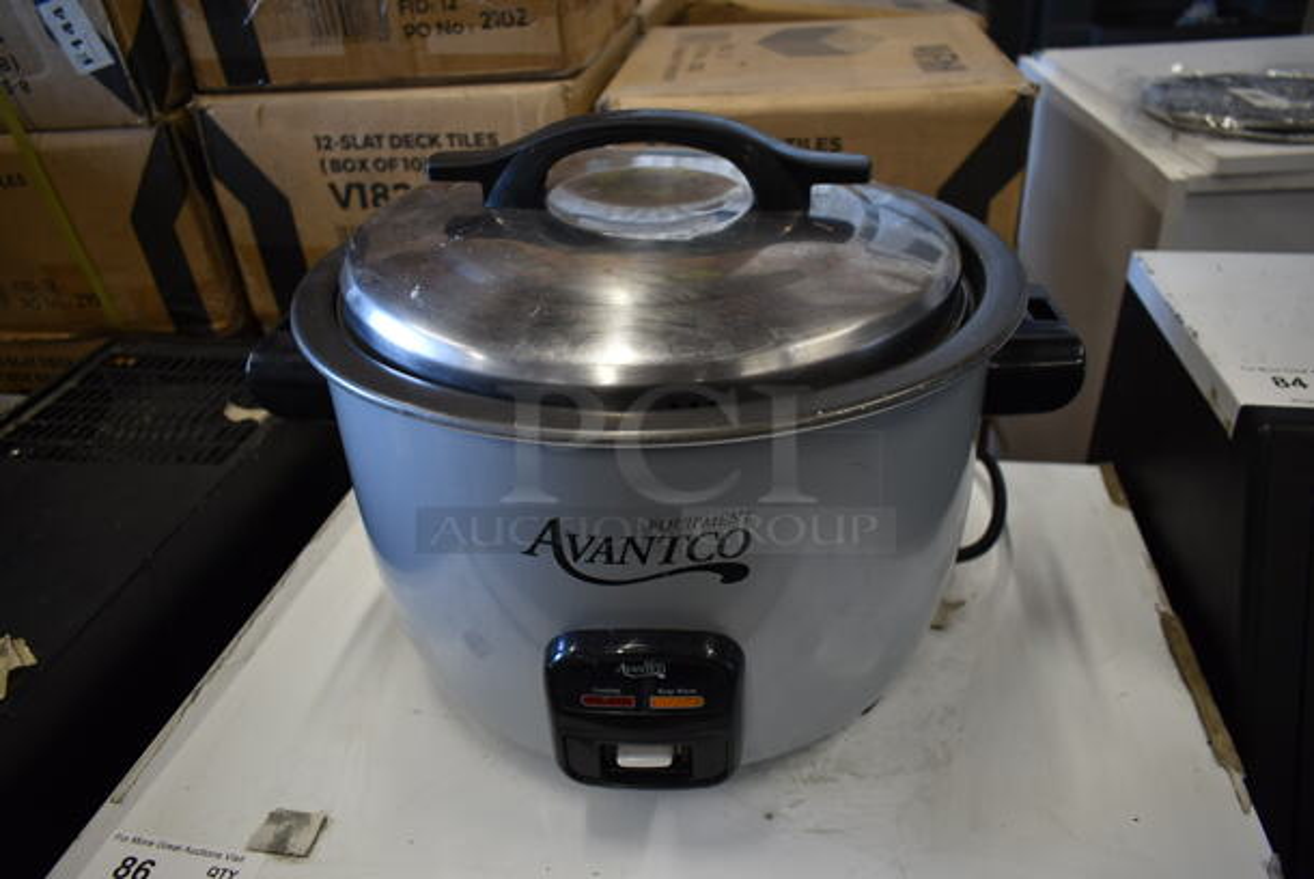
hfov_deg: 67.3
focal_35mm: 27
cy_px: 440
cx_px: 657
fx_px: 986
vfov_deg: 48.0
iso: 200
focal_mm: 18
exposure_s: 1/30
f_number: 3.5
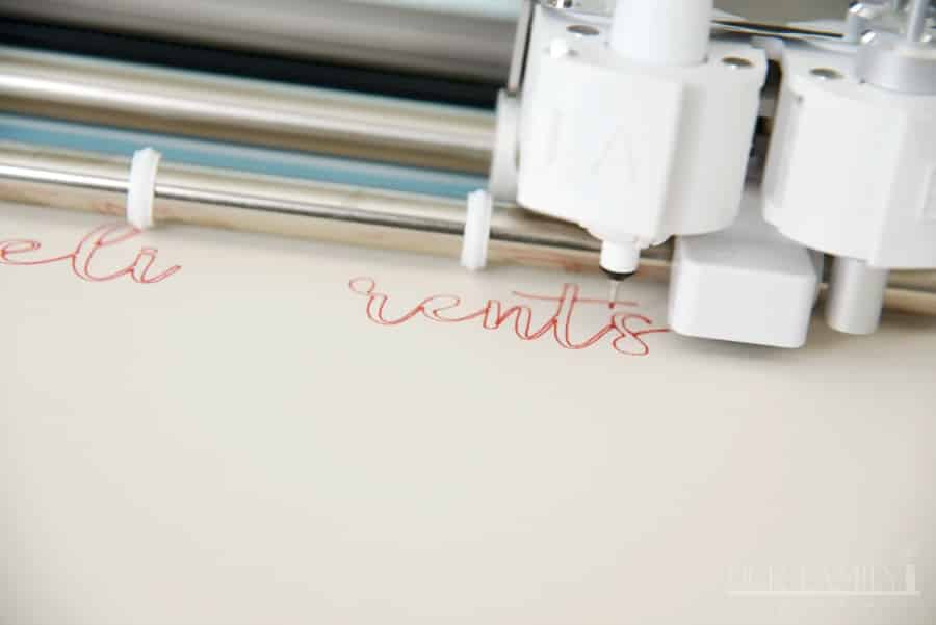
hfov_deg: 18.3
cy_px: 312
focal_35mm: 112
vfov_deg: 12.2
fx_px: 2913
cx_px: 468
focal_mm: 112
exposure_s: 1/80
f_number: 4.5
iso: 400
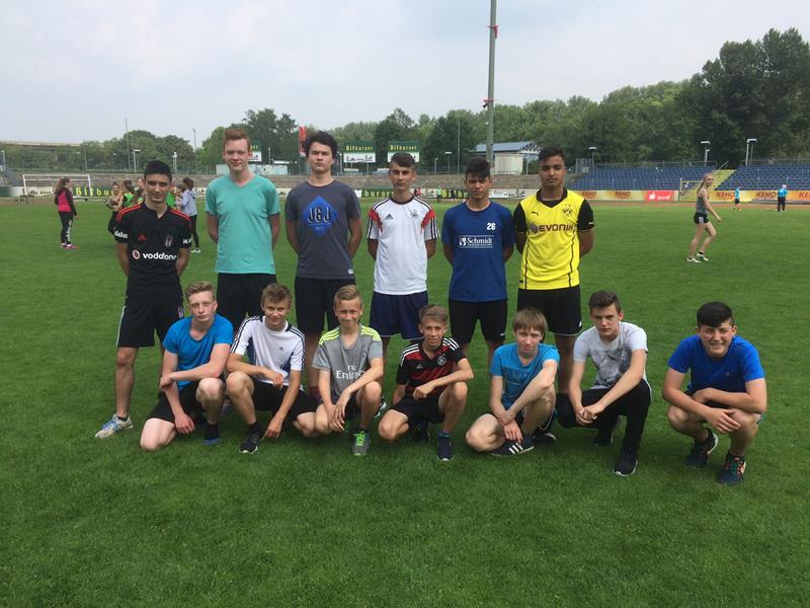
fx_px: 679
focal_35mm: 29
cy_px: 304
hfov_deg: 61.7
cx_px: 405
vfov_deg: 48.2
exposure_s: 1/2053
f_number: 2.2
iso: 32
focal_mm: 4.15
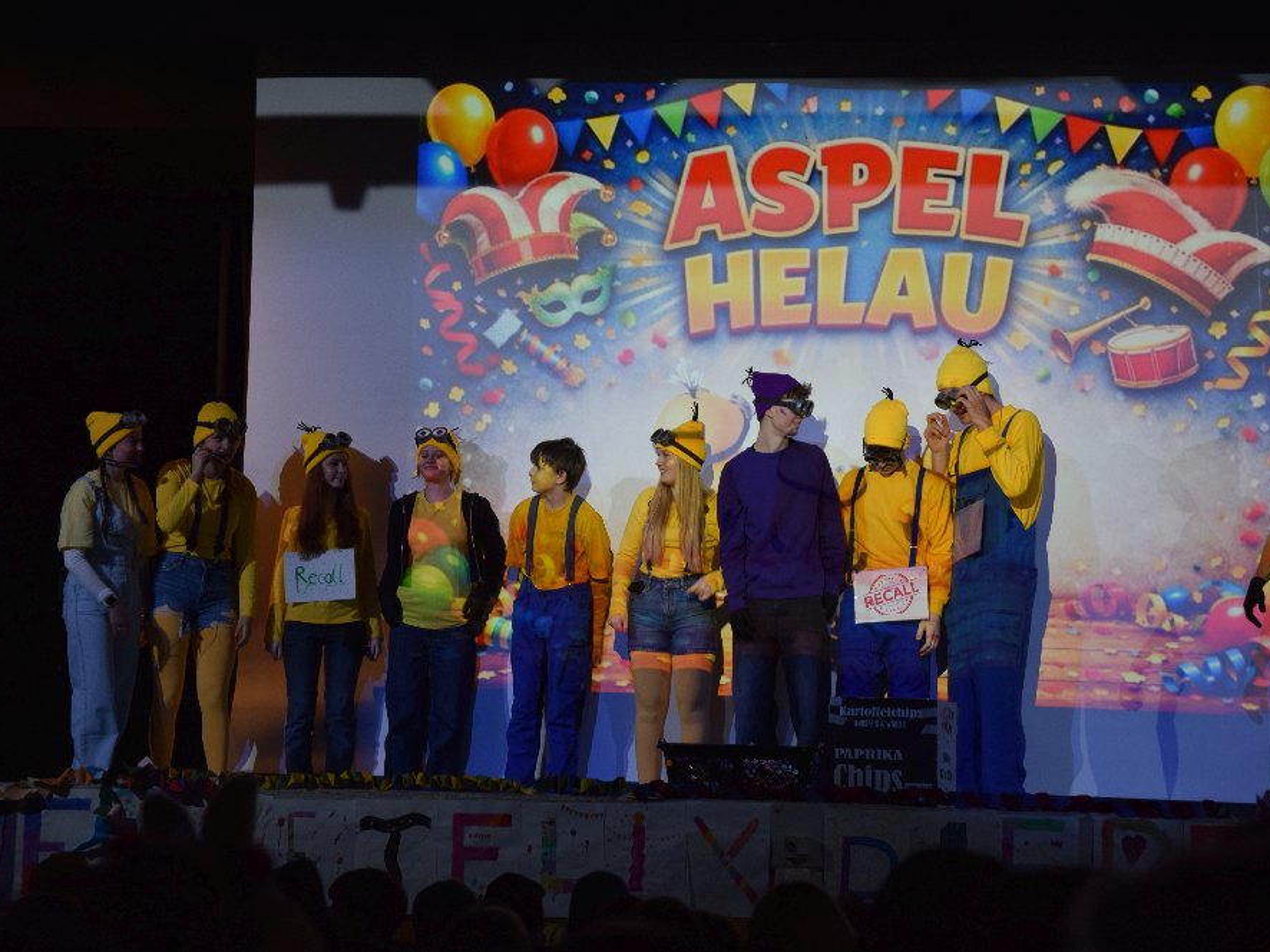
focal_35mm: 114
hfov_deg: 17.3
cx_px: 631
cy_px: 477
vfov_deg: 13.0
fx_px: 4181
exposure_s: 1/60
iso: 450
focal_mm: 70
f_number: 4
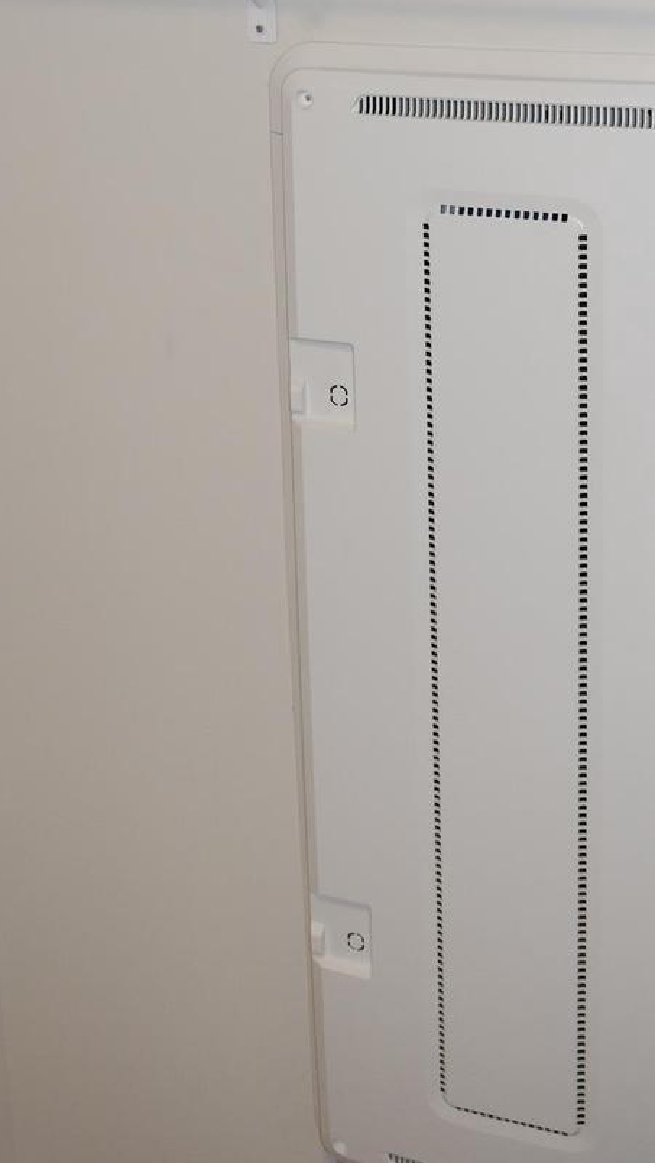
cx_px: 221
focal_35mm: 63
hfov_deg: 19.1
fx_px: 1943
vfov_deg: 32.0
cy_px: 168
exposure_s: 1/100
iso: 800
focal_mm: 21
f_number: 5
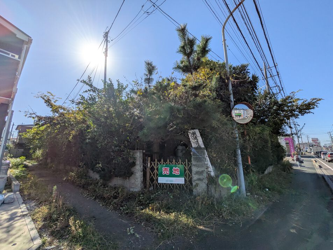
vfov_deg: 85.7
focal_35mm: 14
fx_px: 135
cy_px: 125
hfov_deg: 102.1
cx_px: 166
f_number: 2.2
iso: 50
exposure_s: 1/3704
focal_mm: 1.83
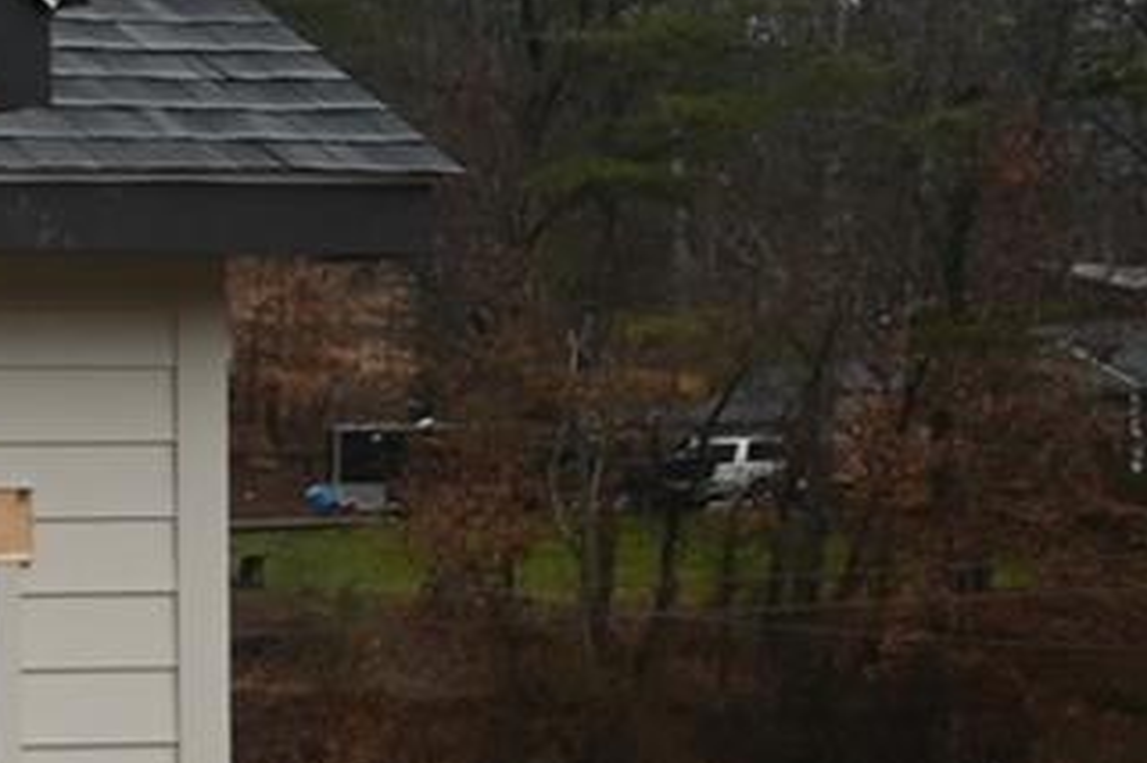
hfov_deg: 9.7
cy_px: 797
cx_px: -2287
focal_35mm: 163
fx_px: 5197
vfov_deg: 8.3
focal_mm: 17
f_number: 3.5
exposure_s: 1/200
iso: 110
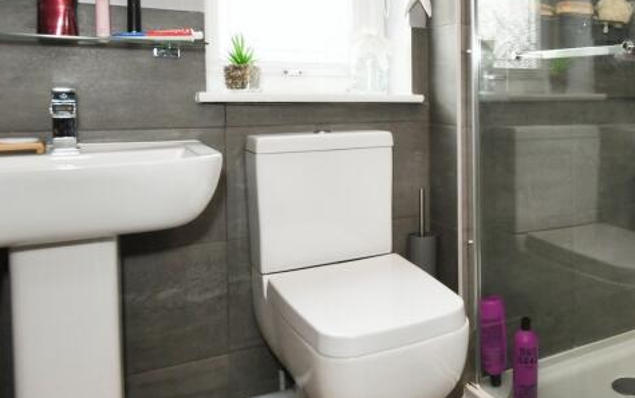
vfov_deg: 37.8
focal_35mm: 33
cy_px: 119
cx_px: 506
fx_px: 571
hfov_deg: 54.2
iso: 400
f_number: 8
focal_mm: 10
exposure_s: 1/60
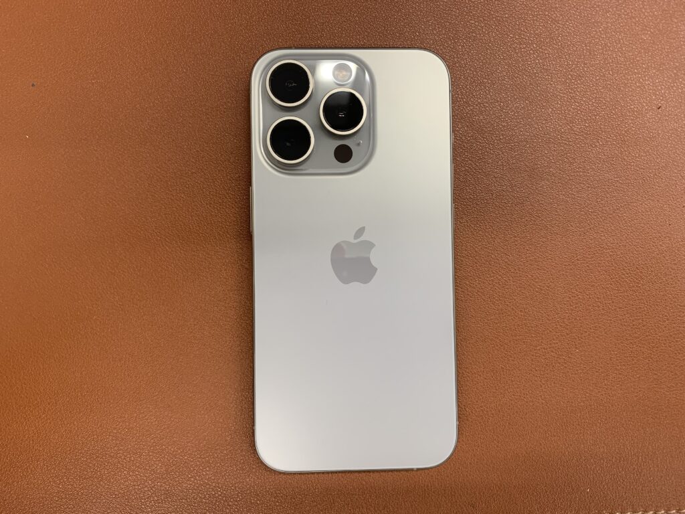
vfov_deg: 53.1
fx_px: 515
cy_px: 257
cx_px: 342
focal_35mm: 26
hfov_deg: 67.3
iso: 100
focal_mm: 4.25
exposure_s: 1/65
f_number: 1.8
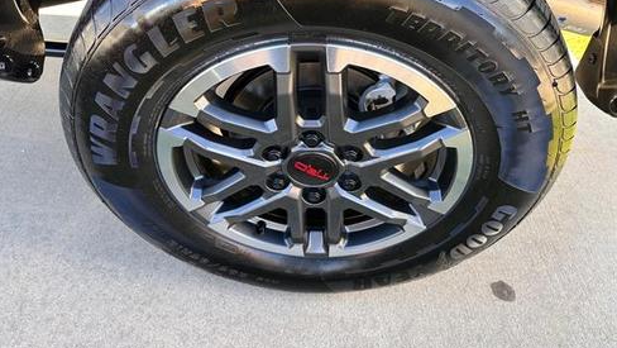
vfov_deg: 42.6
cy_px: 128
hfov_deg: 69.8
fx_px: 442
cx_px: 310
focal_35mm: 27
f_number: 1.78
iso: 64
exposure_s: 1/121
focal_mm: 6.86
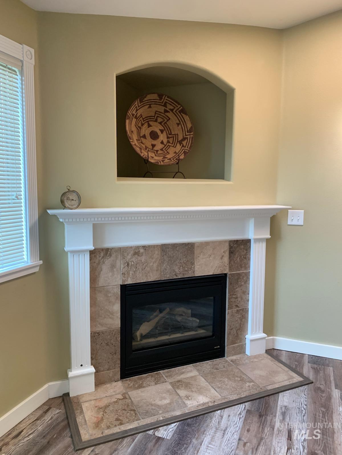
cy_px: 228
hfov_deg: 53.1
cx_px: 171
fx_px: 343
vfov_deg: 67.3
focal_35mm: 26
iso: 125
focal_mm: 4.25
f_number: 1.8
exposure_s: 1/60
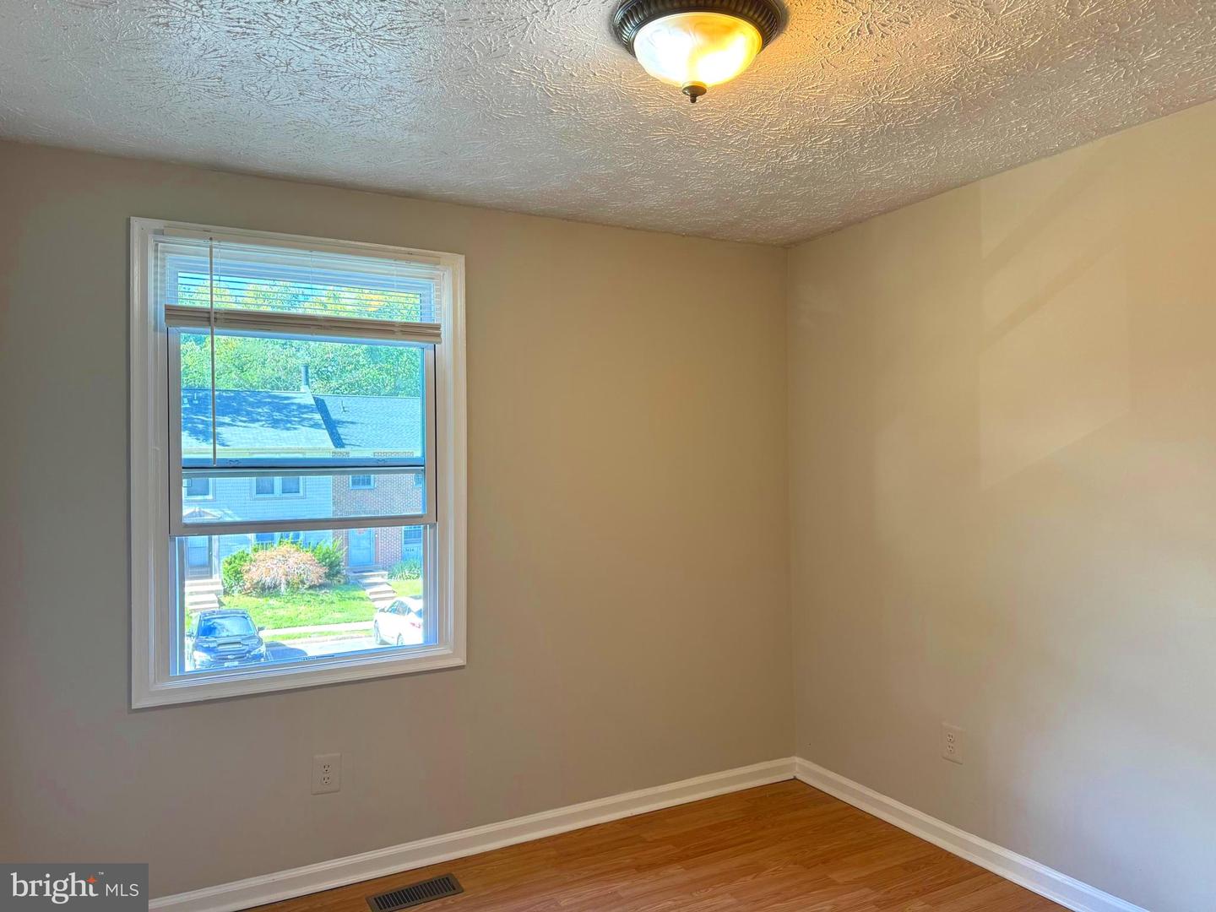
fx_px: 843
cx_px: 608
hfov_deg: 71.6
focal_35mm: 24
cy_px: 456
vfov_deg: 56.8
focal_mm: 6.76
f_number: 1.78
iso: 100
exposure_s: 1/120
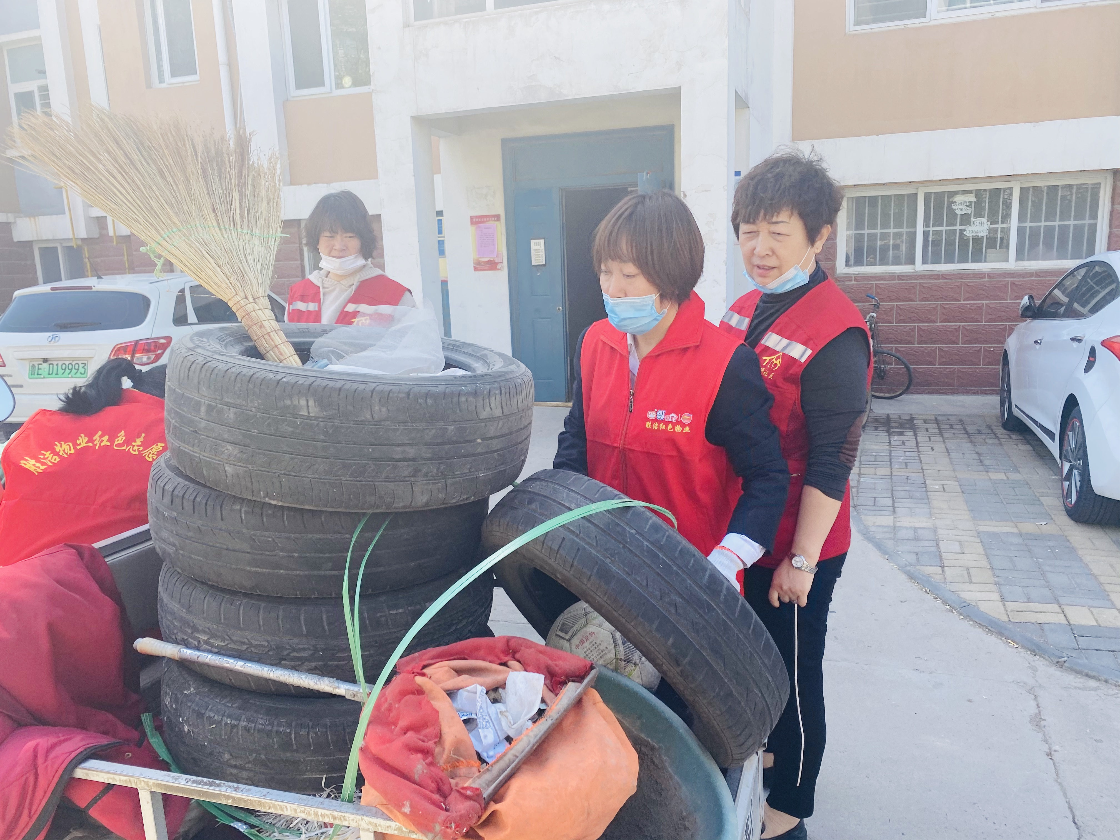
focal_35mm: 26
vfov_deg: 53.1
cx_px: 560
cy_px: 420
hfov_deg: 67.3
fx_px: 841
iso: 32
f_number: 1.8
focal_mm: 4.25
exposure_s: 1/827
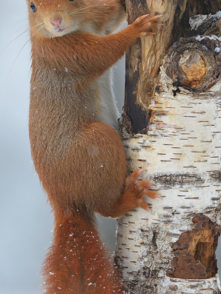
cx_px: 98
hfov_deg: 1.5
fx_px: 8202
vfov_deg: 2.1
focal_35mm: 964
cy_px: 151
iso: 800
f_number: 6.3
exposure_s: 1/500
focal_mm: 600
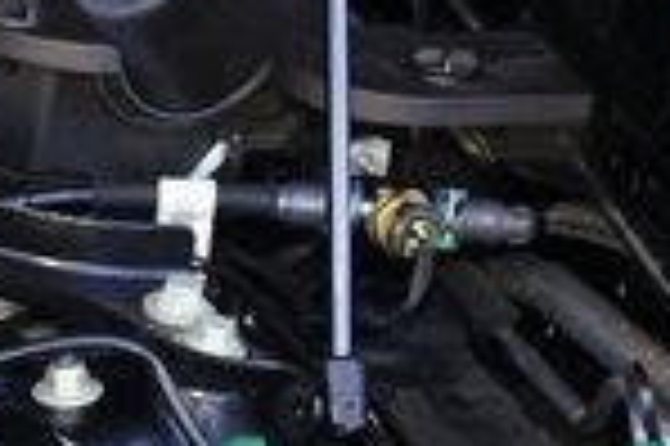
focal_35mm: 193
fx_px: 3588
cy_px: 547
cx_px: -1362
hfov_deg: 8.7
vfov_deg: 7.0
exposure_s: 1/160
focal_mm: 28
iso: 1000
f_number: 5
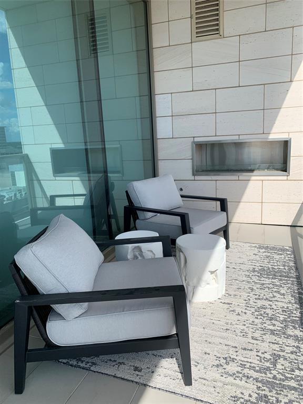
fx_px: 303
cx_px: 152
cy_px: 202
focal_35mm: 26
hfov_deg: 53.1
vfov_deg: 67.3
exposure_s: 1/1992
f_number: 1.8
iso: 25
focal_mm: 4.25
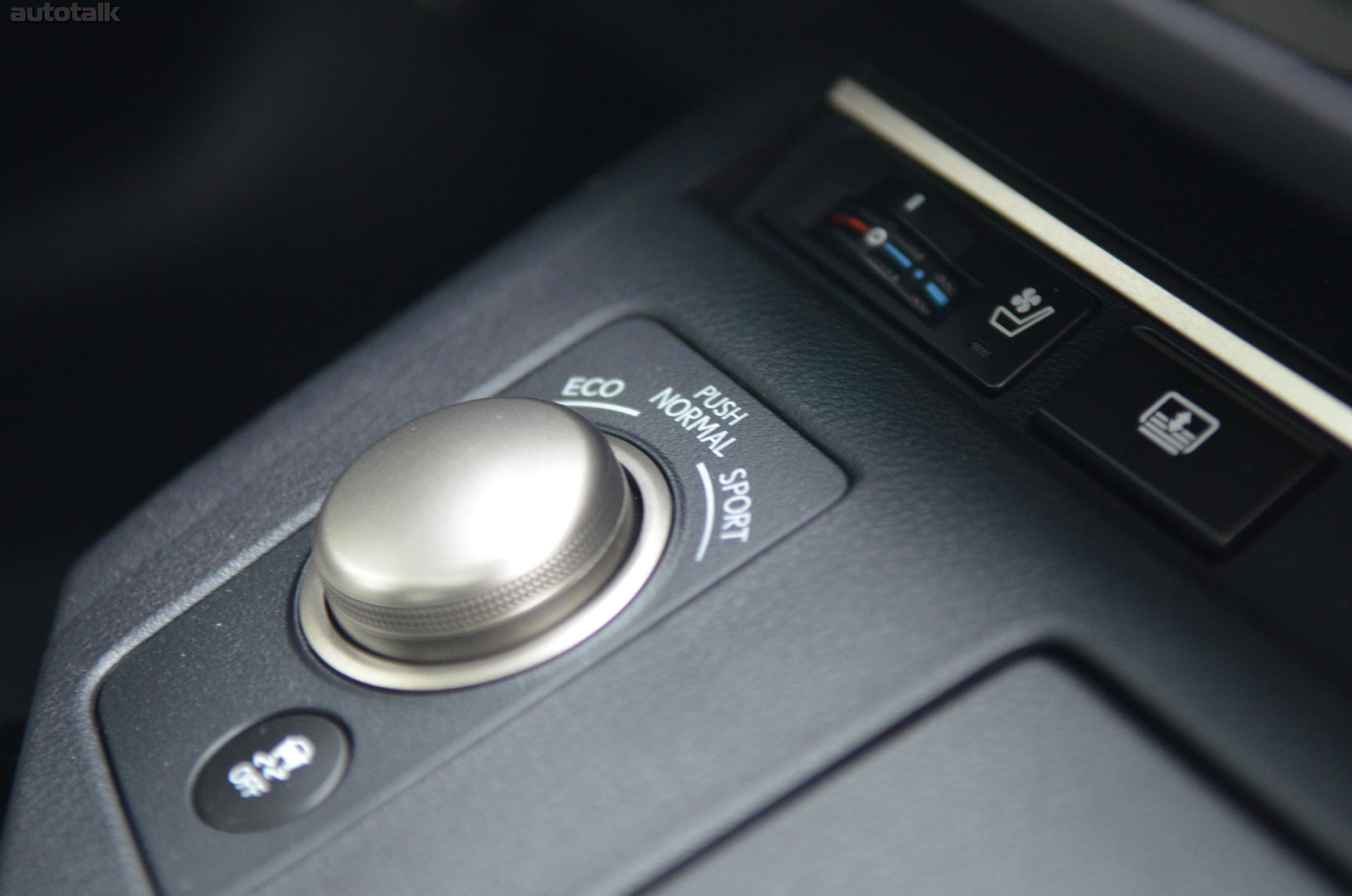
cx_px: 676
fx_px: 3092
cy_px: 448
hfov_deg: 24.7
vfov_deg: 16.5
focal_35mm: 82
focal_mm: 55
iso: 1600
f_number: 2.8
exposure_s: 1/60
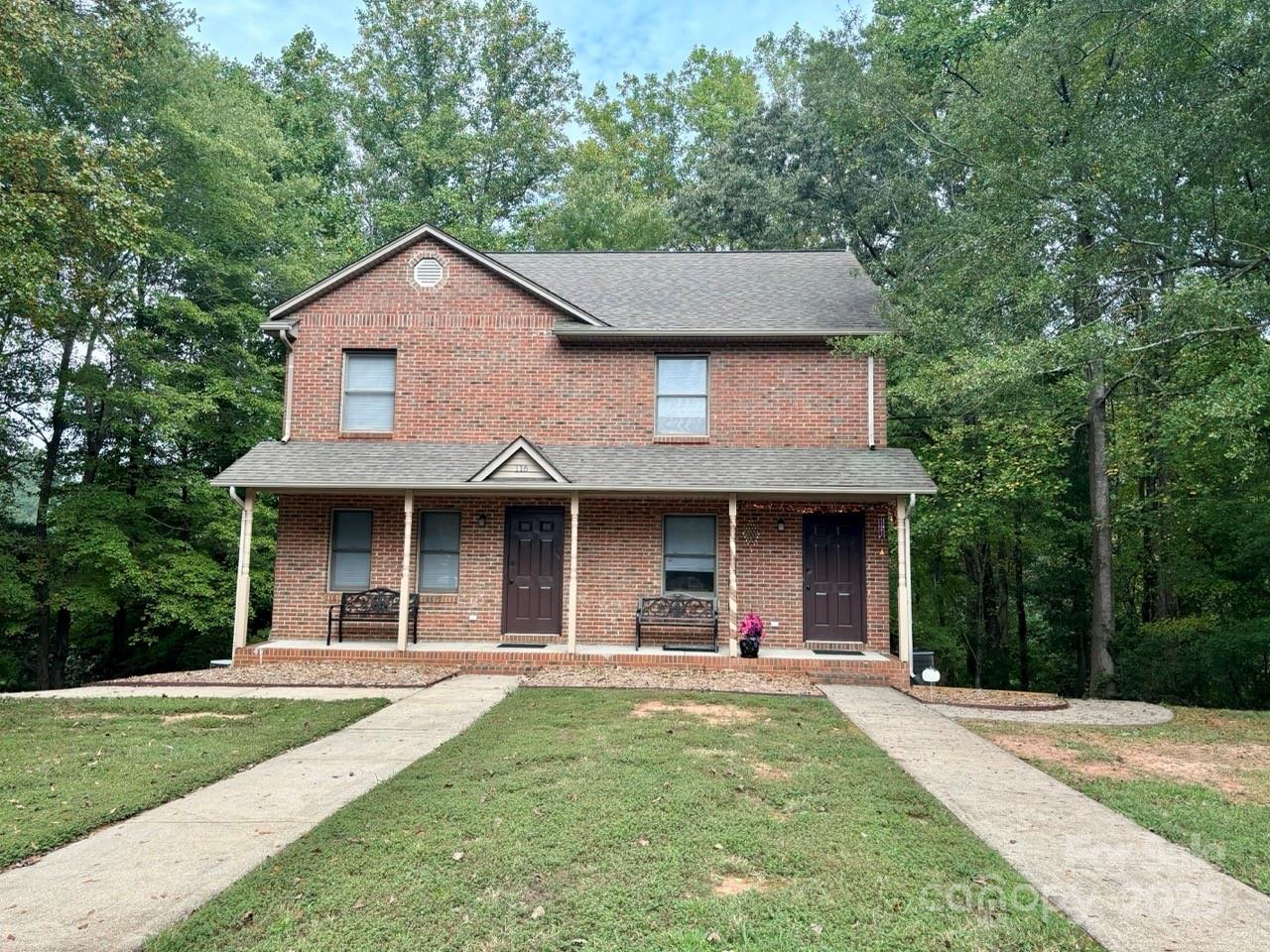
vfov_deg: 53.1
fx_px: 954
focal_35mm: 26
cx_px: 635
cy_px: 476
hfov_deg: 67.3
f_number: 1.6
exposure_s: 1/684
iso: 50
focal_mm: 5.96
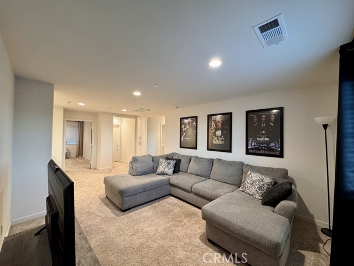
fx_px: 143
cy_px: 133
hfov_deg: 102.1
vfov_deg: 85.7
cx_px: 177
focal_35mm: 14
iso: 200
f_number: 2.2
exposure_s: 1/60
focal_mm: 2.22
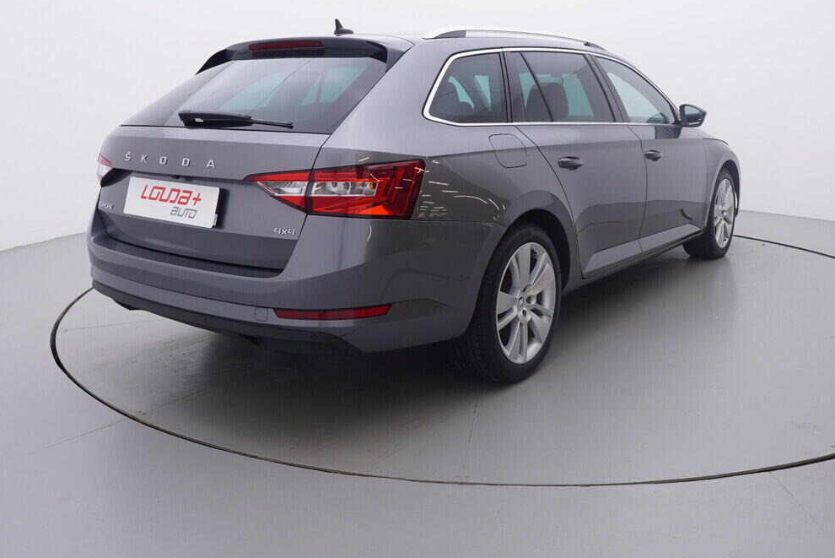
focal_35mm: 33
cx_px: 446
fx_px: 759
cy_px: 181
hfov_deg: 57.5
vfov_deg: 39.8
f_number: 5
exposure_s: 1/80
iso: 200
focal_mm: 15
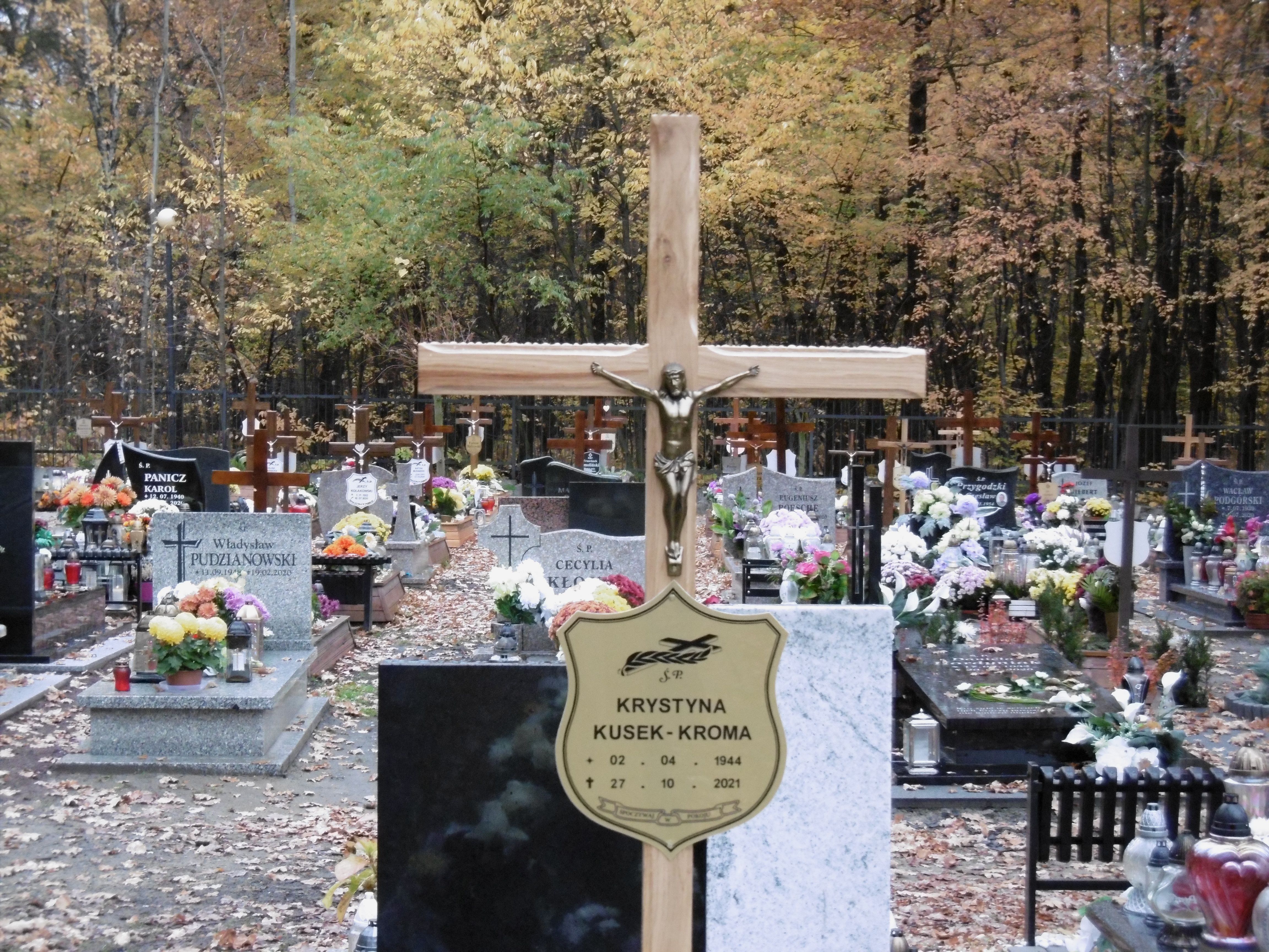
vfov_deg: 24.8
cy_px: 476
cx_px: 634
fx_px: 2163
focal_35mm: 59
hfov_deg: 32.7
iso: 400
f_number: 4.2
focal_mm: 10.5
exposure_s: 1/30
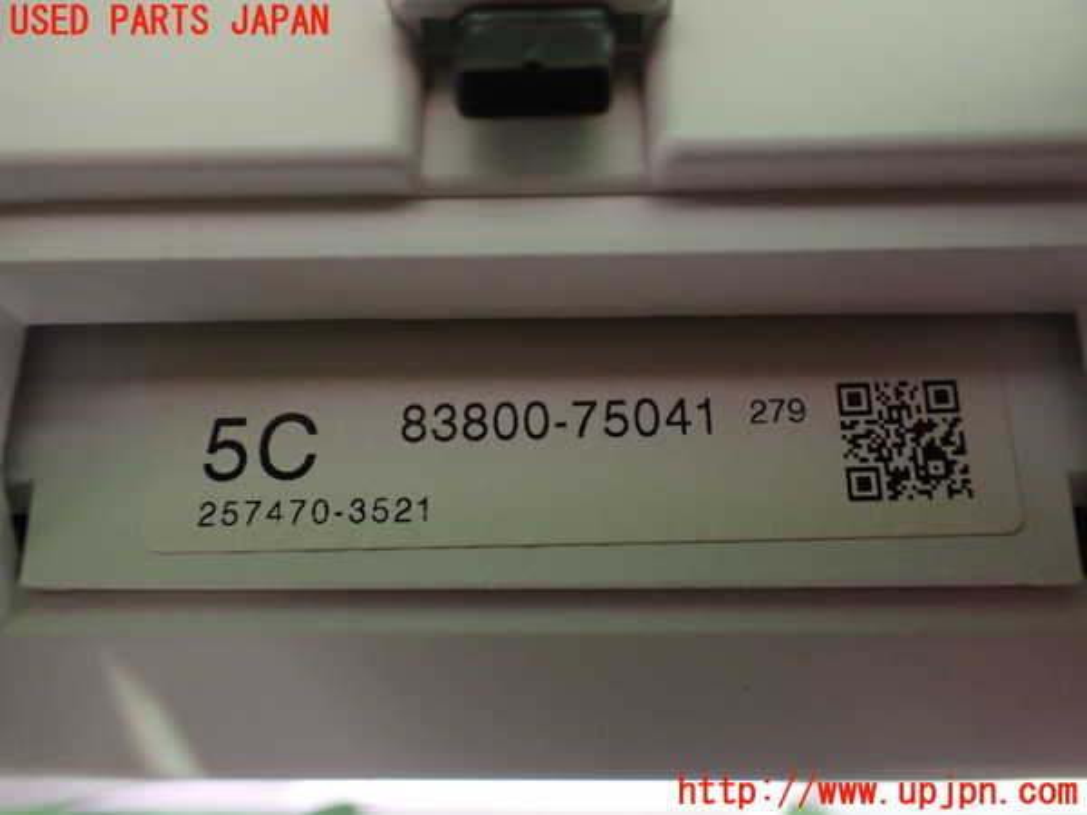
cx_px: 544
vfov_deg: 46.8
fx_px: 942
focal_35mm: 30
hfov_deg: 60.0
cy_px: 408
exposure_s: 1/30
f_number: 2.3
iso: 800
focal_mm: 5.4
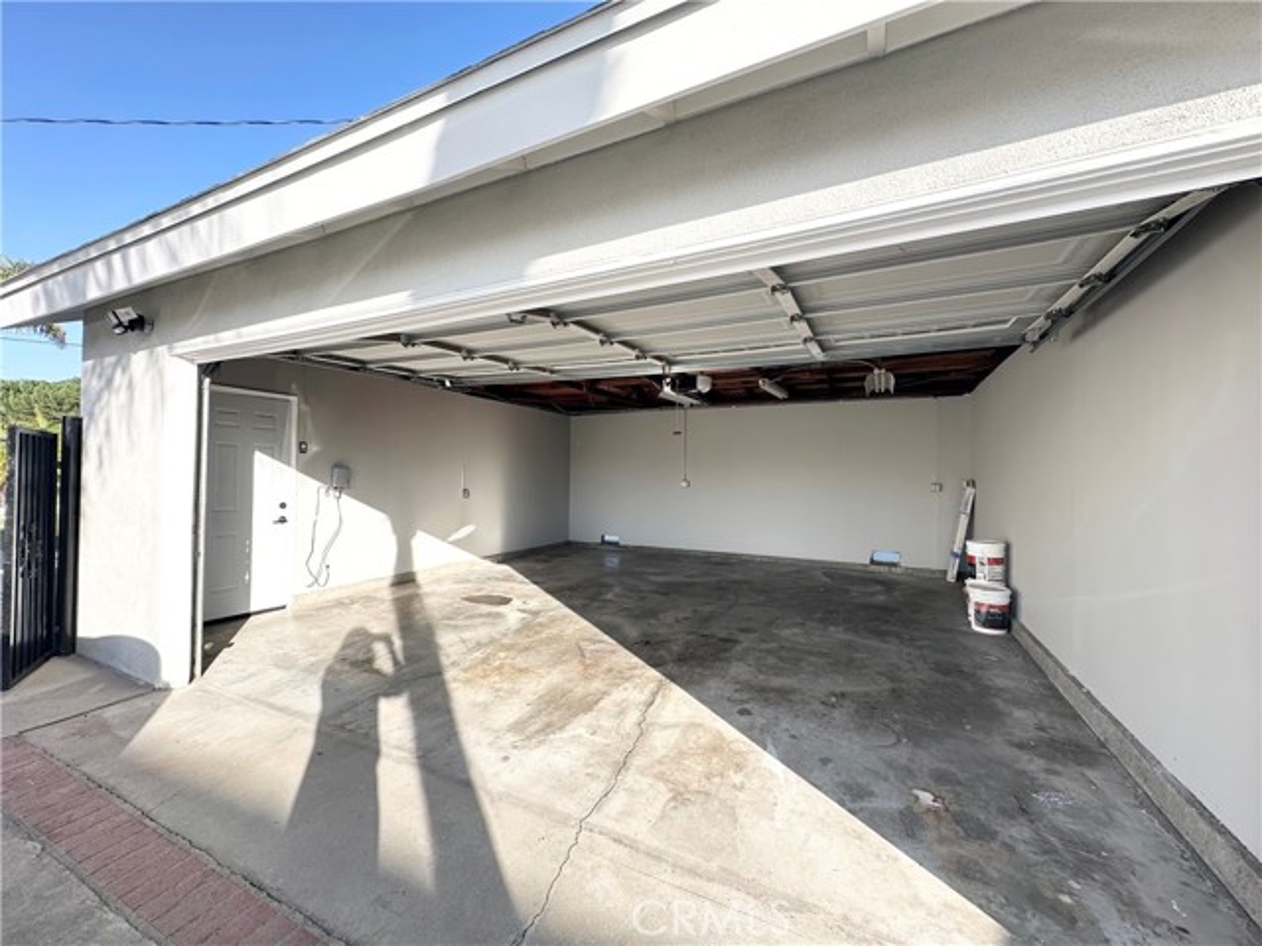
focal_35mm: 14
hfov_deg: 102.1
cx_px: 631
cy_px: 473
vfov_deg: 85.7
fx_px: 510
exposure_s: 1/296
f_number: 2.2
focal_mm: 2.22
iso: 40
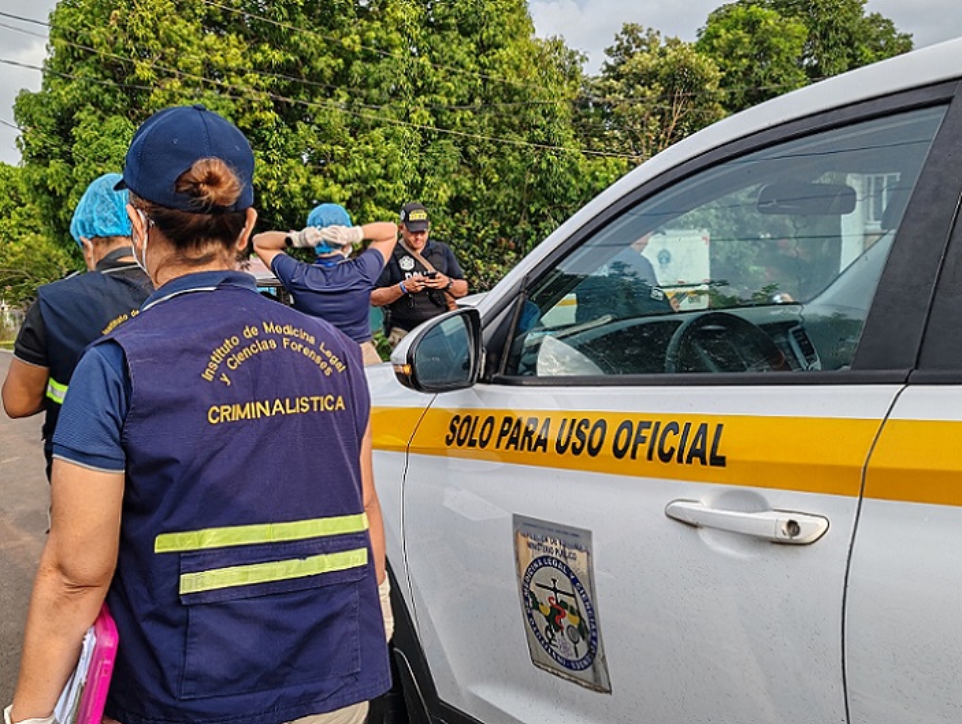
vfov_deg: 41.9
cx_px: 481
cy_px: 362
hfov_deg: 53.9
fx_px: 946
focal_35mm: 34
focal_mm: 6.12
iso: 50
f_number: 1.9
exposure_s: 1/270
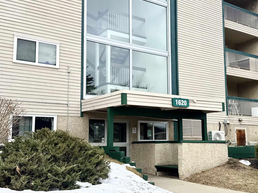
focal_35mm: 40
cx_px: 151
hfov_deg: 46.6
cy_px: 100
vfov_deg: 36.0
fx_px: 298
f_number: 1.78
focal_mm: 6.76
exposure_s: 1/2801
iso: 80
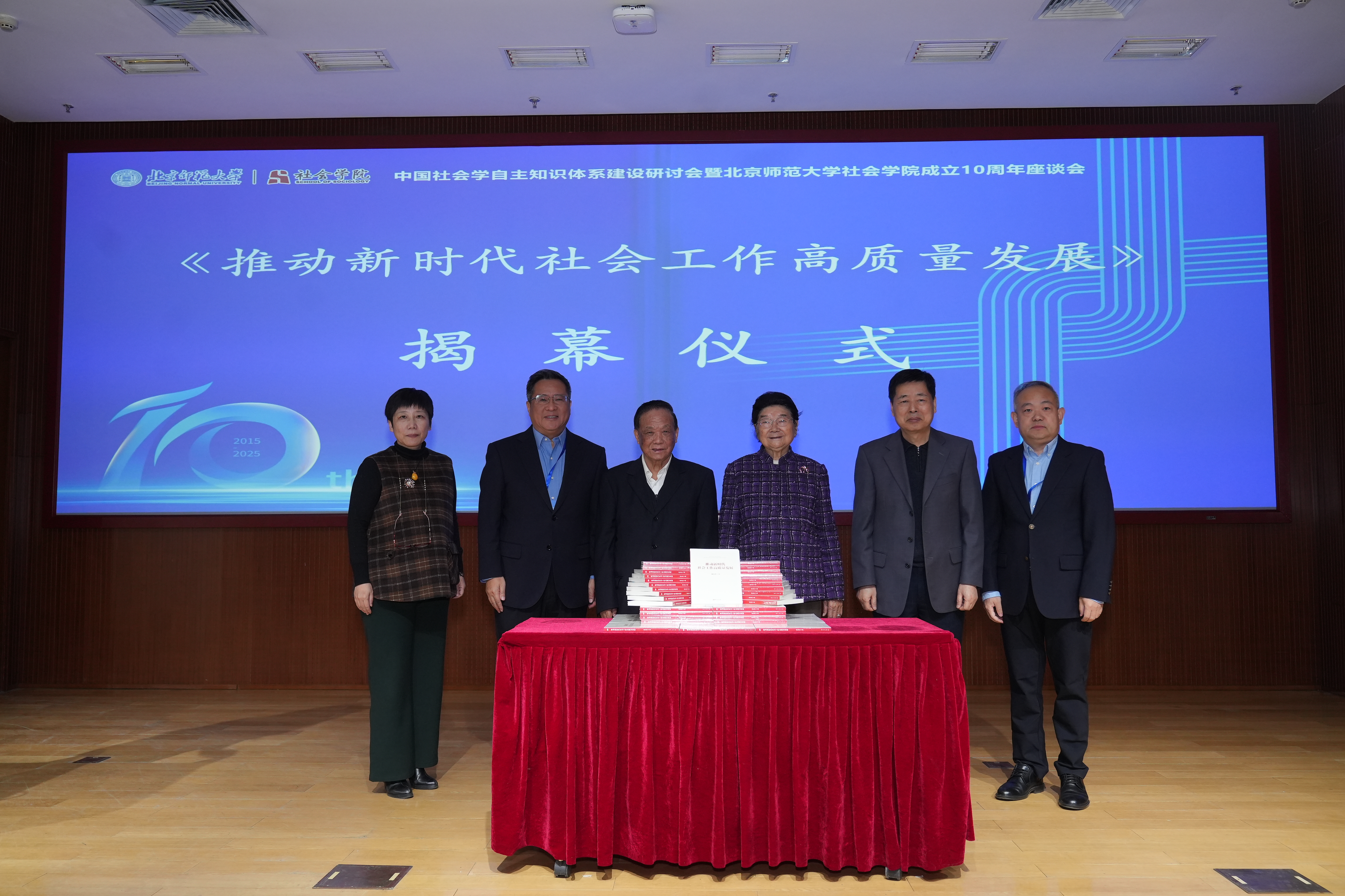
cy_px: 448
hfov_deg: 63.7
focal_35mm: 29
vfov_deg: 45.0
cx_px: 672
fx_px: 1083
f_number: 4
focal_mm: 29
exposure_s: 1/200
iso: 1600
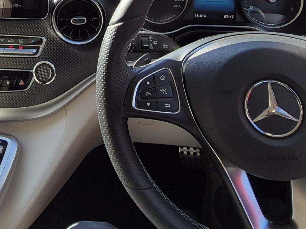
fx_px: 345
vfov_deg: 31.6
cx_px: 78
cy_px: -37
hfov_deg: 46.2
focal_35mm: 39
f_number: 2.2
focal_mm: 2.2
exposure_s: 1/460
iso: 50
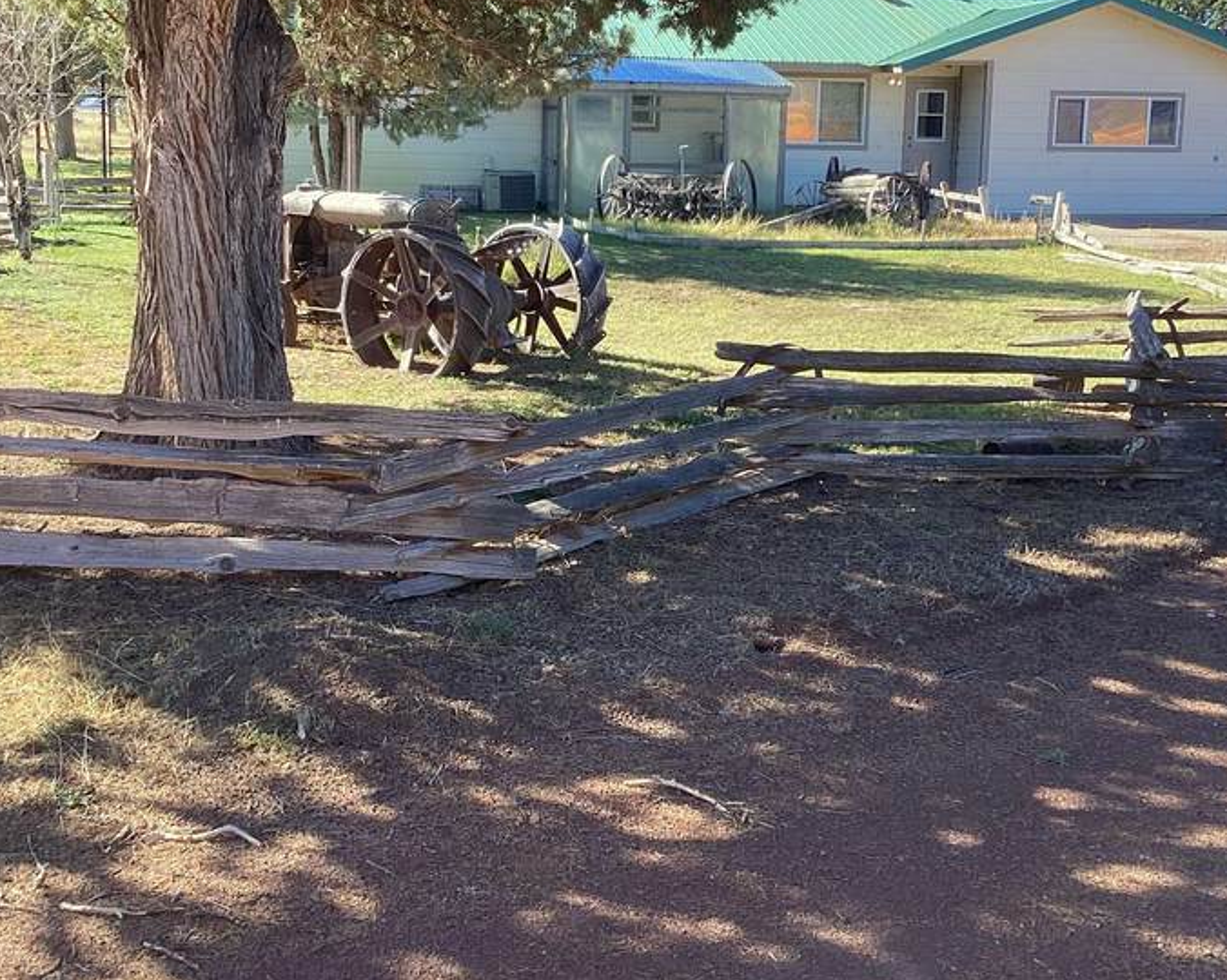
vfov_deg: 34.7
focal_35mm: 43
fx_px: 1561
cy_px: 377
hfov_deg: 42.9
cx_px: 644
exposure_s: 1/238
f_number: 2.4
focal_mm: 3.3
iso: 25
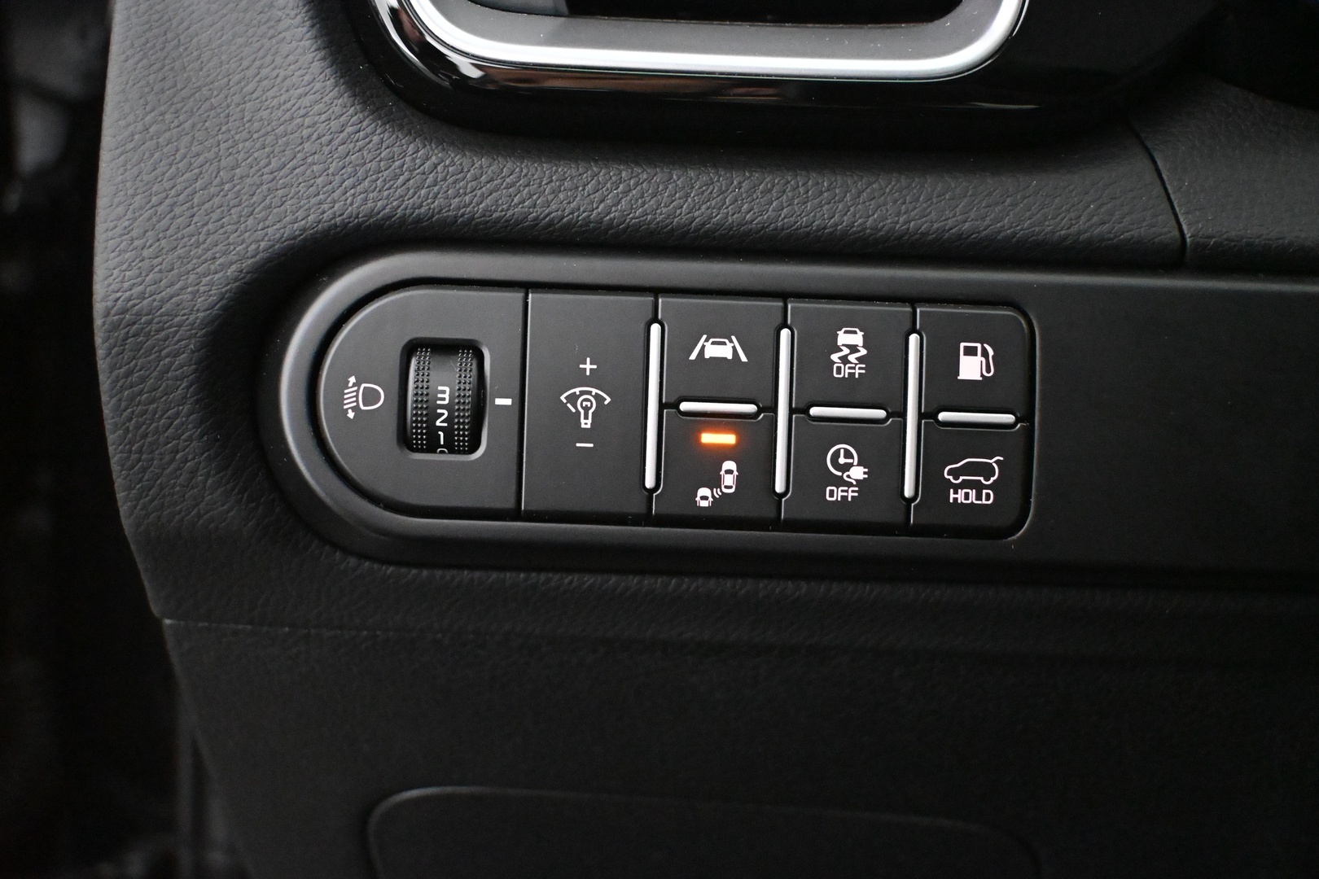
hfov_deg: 43.6
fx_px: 1649
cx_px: 660
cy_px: 440
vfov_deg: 29.9
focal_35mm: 45
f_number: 4.8
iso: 12800
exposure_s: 1/50
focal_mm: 30
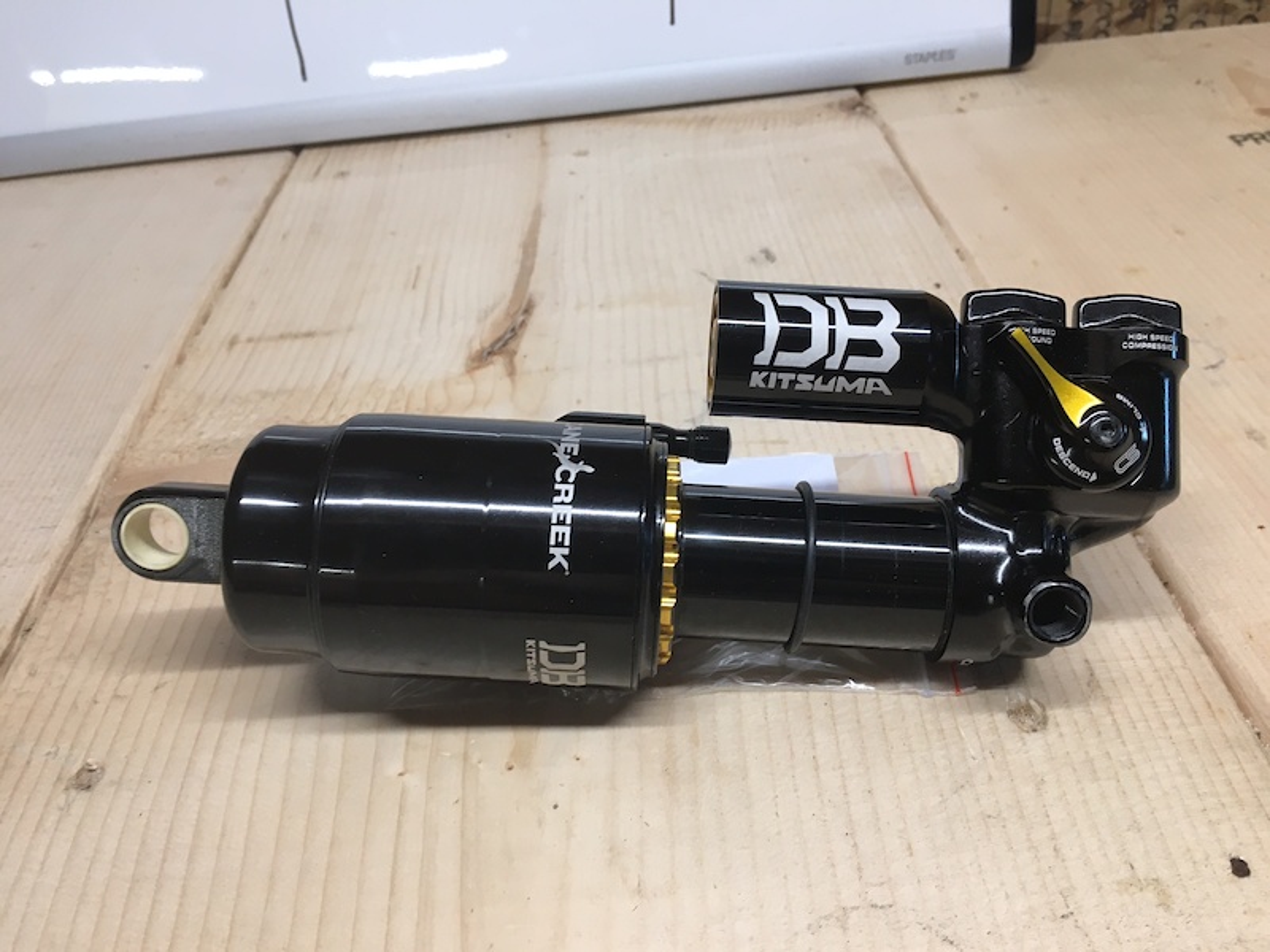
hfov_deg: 61.7
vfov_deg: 48.2
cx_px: 635
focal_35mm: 29
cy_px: 476
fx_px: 1064
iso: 64
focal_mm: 4.15
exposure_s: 1/30
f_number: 2.2
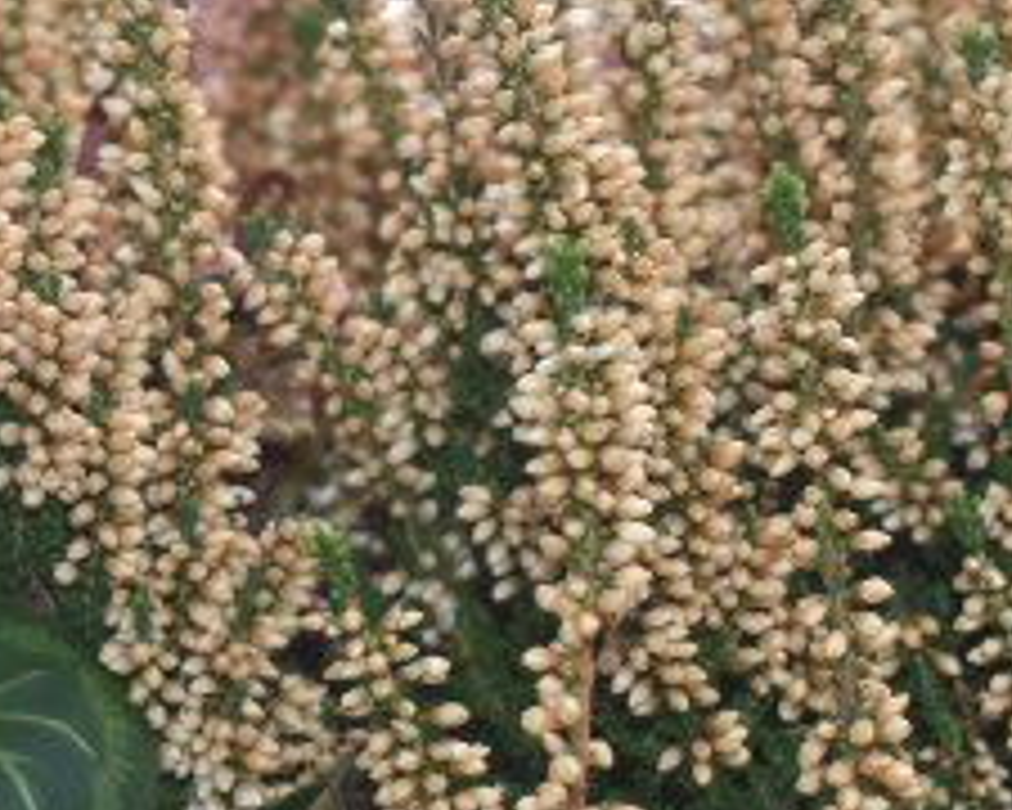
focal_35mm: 138
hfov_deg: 13.9
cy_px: 338
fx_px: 4133
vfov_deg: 11.2
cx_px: 328
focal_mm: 36
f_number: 5.6
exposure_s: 1/125
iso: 200
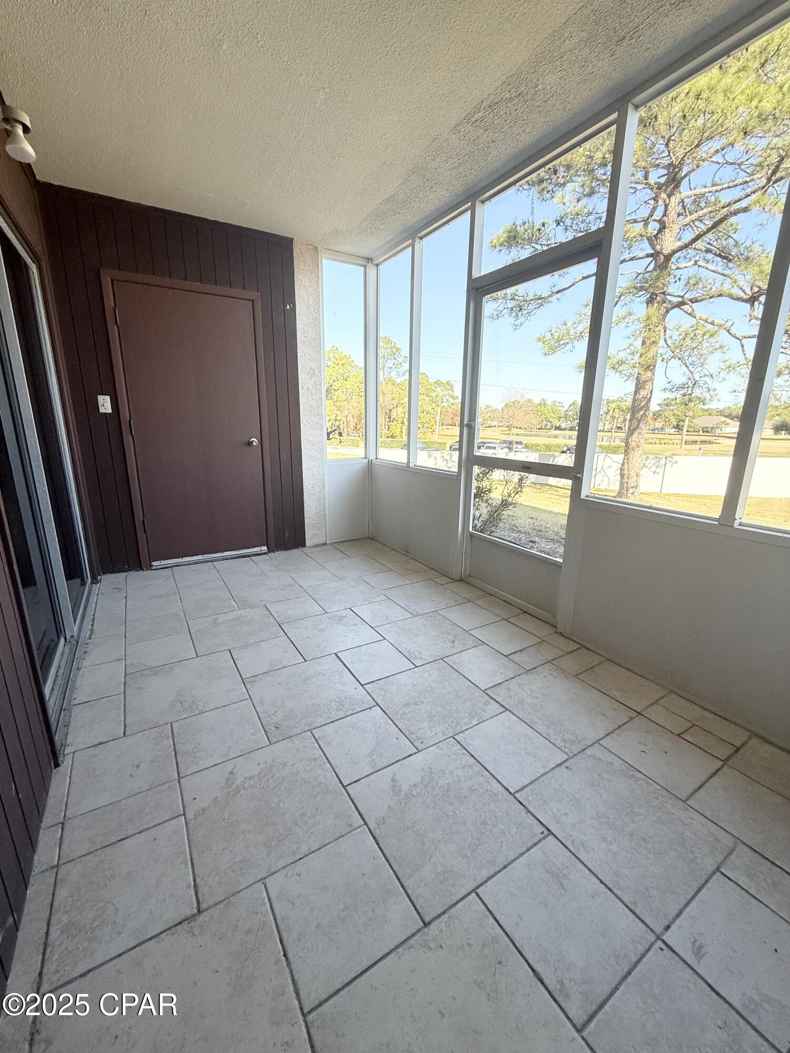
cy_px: 526
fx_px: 426
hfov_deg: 85.7
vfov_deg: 102.1
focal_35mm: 14
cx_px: 395
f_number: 2.2
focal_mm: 2.22
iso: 64
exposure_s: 1/315
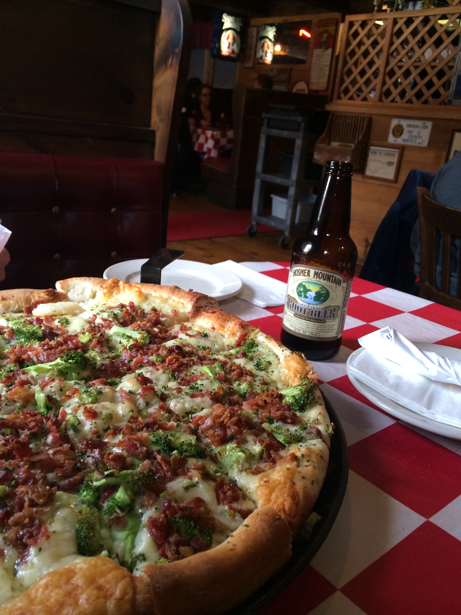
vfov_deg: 60.0
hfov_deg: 46.8
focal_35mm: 30
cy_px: 308
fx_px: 533
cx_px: 230
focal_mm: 4.12
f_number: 2.2
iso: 125
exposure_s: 1/30
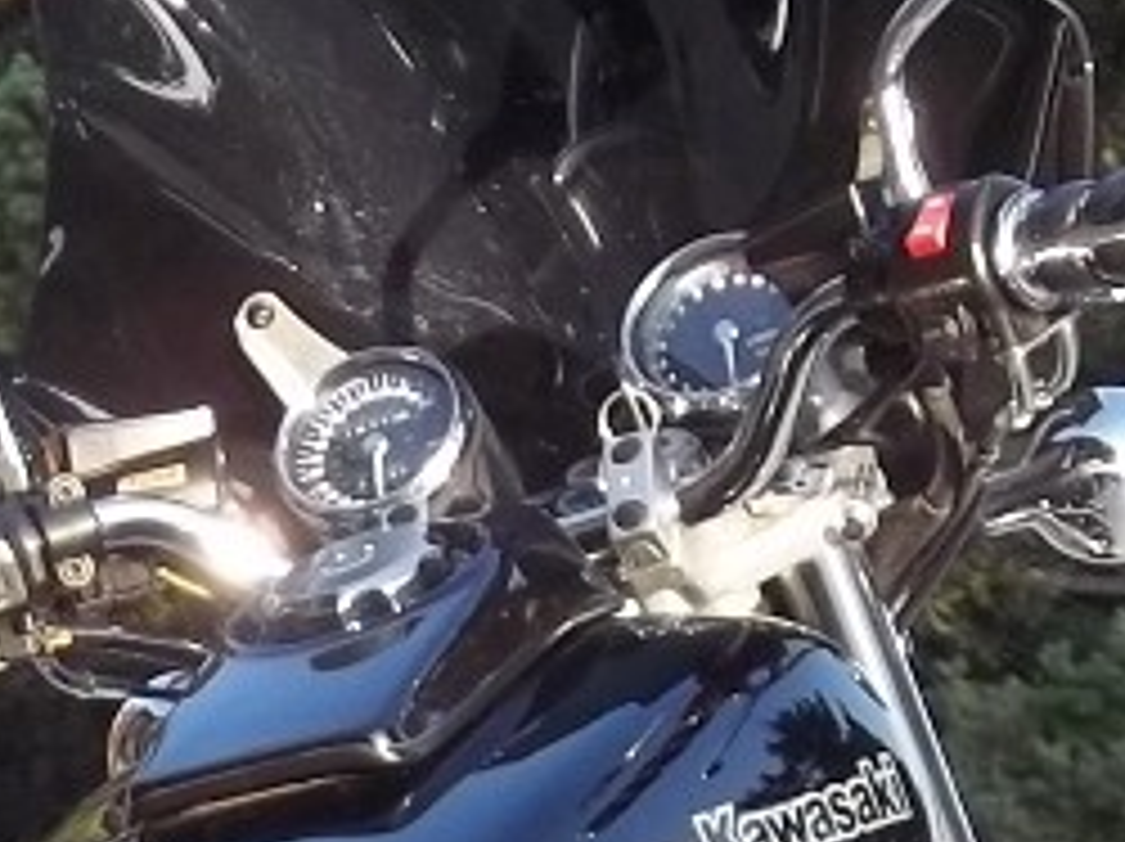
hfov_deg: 7.8
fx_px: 8150
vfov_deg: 5.8
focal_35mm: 251
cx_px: -288
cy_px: 1770
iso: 64
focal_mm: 8.8
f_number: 3.6
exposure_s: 1/80
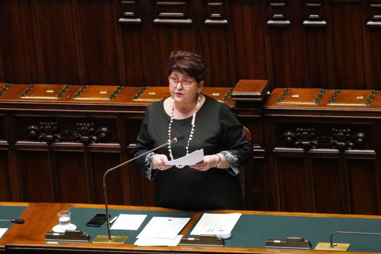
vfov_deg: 3.8
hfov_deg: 5.7
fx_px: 3820
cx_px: 190
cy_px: 127
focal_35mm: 361
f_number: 5.6
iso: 16000
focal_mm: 241
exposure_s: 1/160
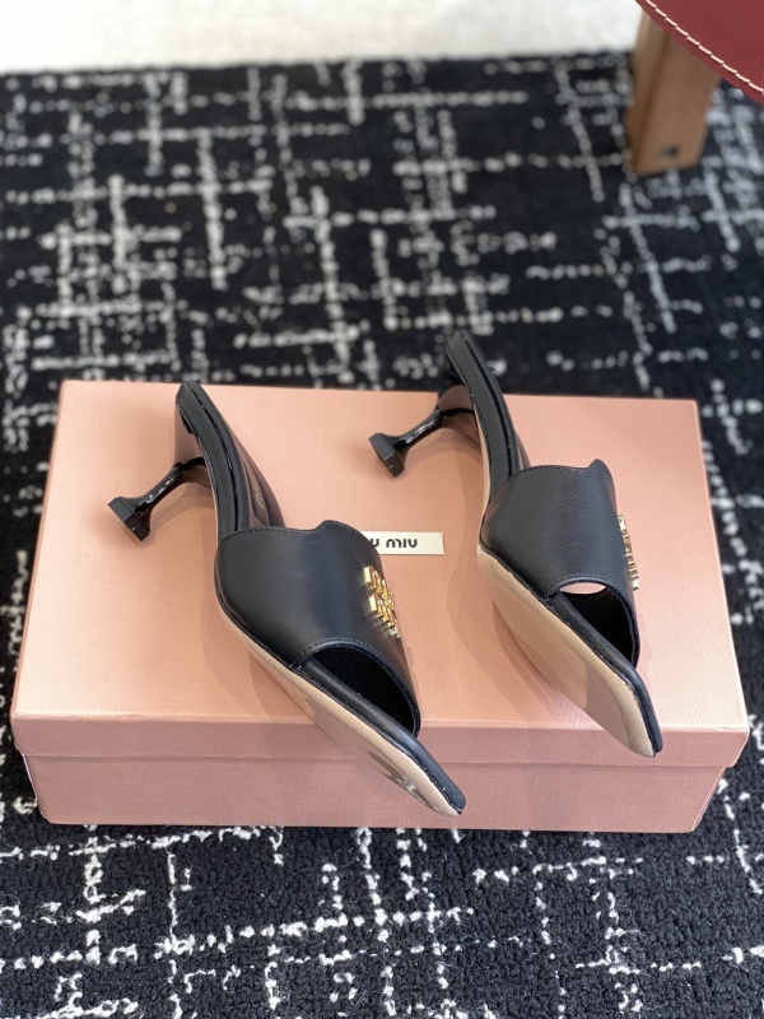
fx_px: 1530
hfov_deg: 28.0
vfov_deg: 36.8
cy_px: 510
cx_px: 382
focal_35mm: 52
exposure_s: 1/122
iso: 125
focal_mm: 6
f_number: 2
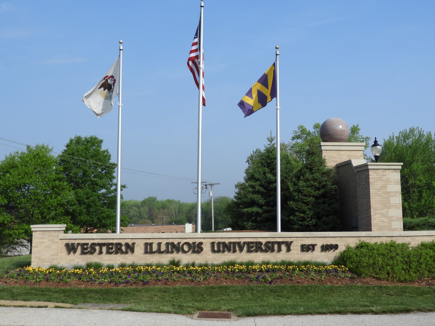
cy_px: 163
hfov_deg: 52.6
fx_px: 440
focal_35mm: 35
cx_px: 218
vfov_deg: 40.7
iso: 100
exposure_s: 1/1250
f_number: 3.8
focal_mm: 6.3
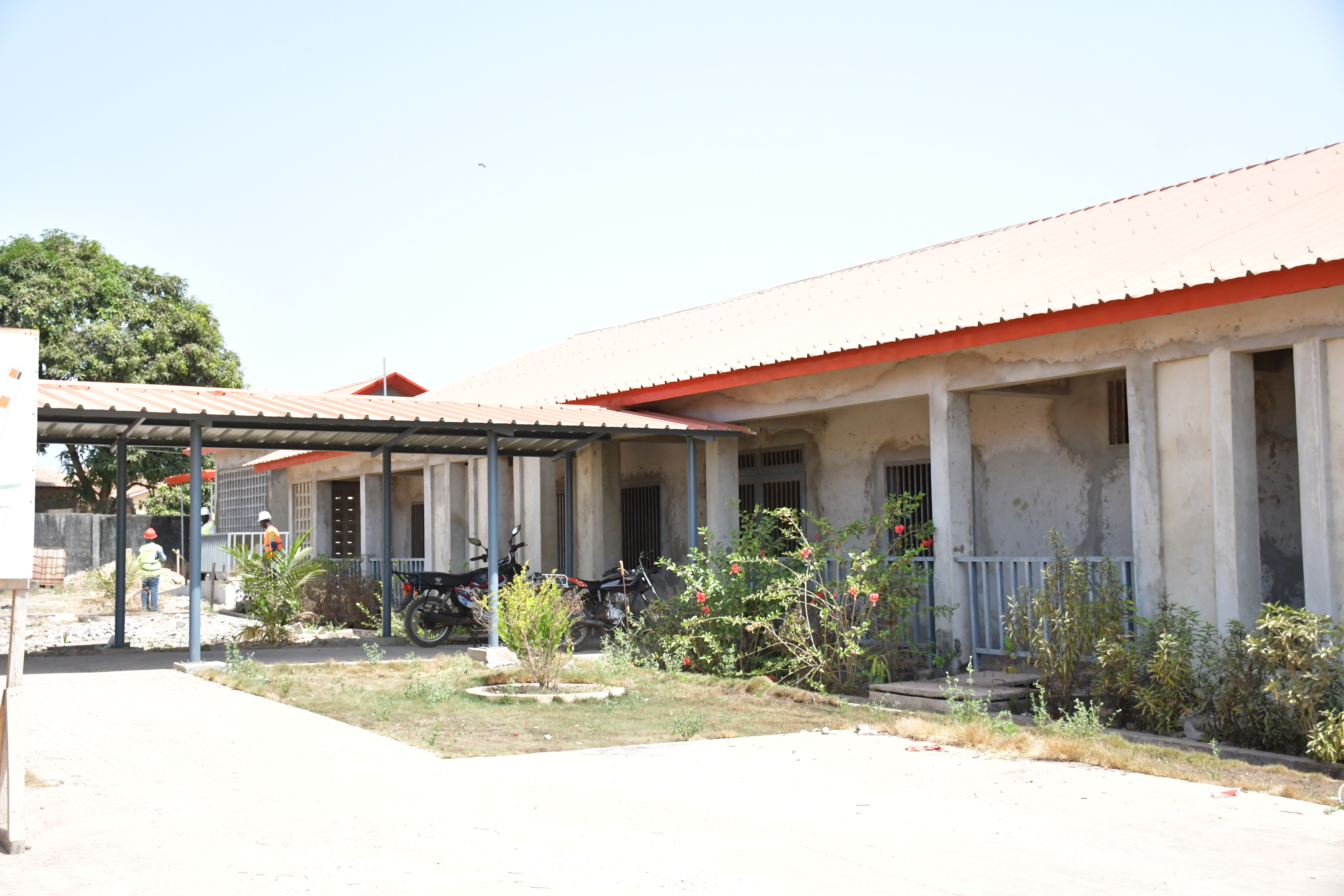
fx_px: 1493
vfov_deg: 33.4
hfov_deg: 48.5
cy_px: 448
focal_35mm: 40
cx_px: 672
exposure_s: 1/3200
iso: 1250
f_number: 4
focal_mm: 27
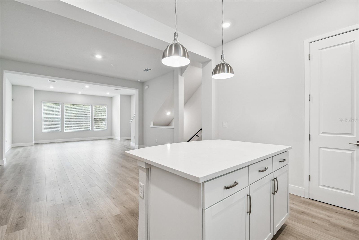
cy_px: 120
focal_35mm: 15
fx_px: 150
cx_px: 180
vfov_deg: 77.3
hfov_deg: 100.4
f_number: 7.1
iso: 100
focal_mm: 10
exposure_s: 1/13
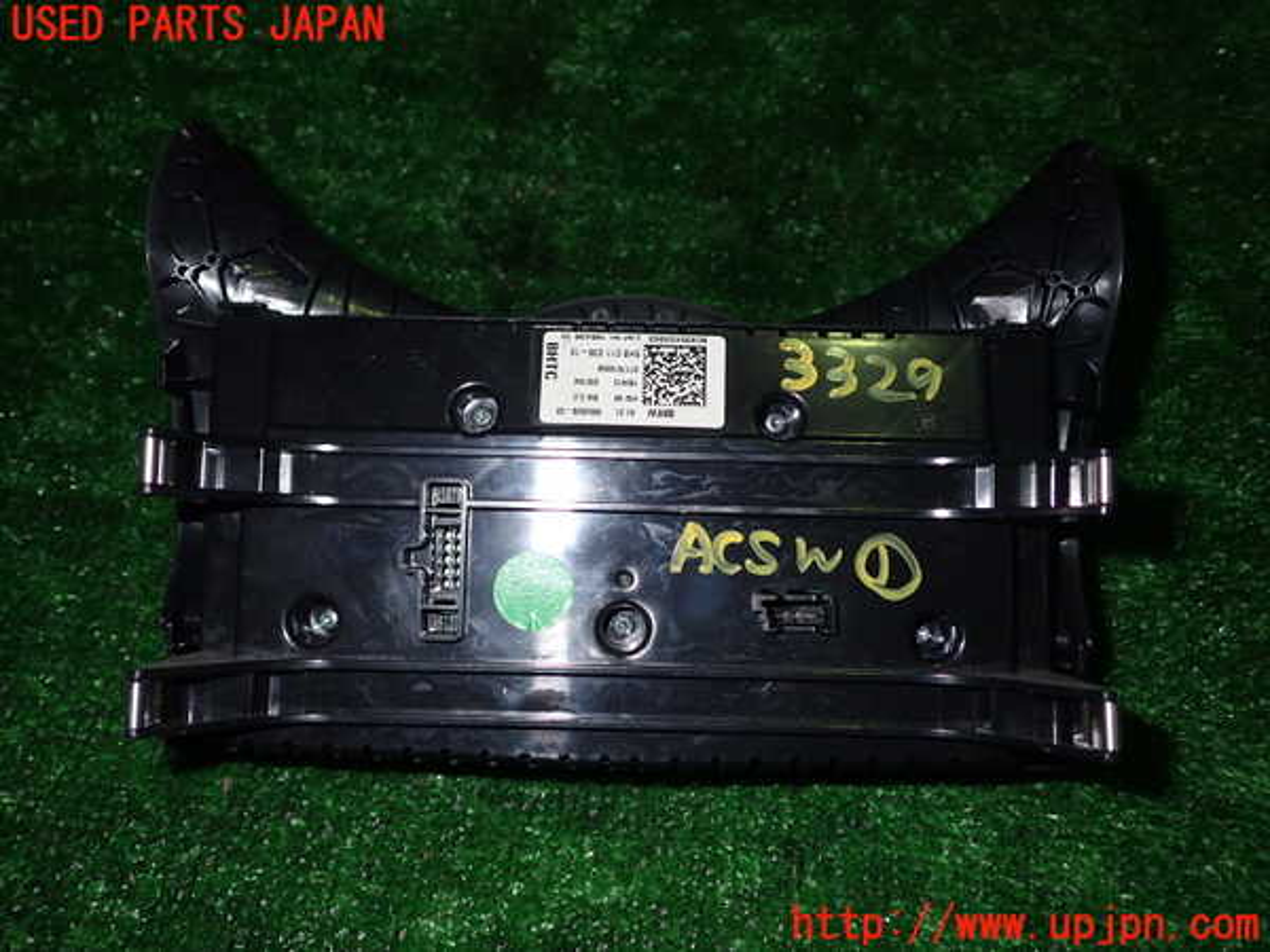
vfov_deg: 46.8
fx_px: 1101
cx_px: 635
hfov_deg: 60.0
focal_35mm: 30
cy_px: 476
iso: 200
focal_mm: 5.4
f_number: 6.3
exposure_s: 1/30
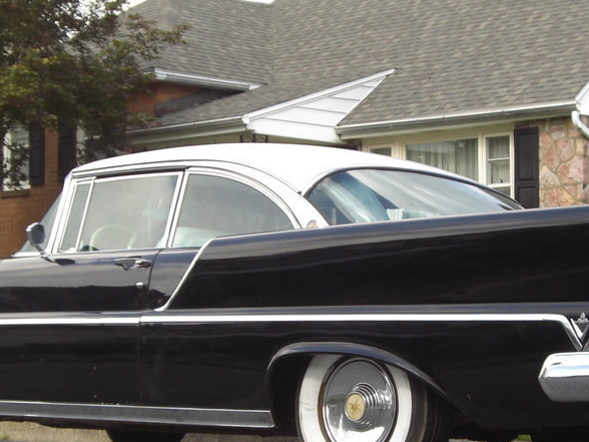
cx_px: 376
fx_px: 1633
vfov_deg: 15.4
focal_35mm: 96
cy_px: 304
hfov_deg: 20.4
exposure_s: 1/320
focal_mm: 7.6
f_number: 3
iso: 64
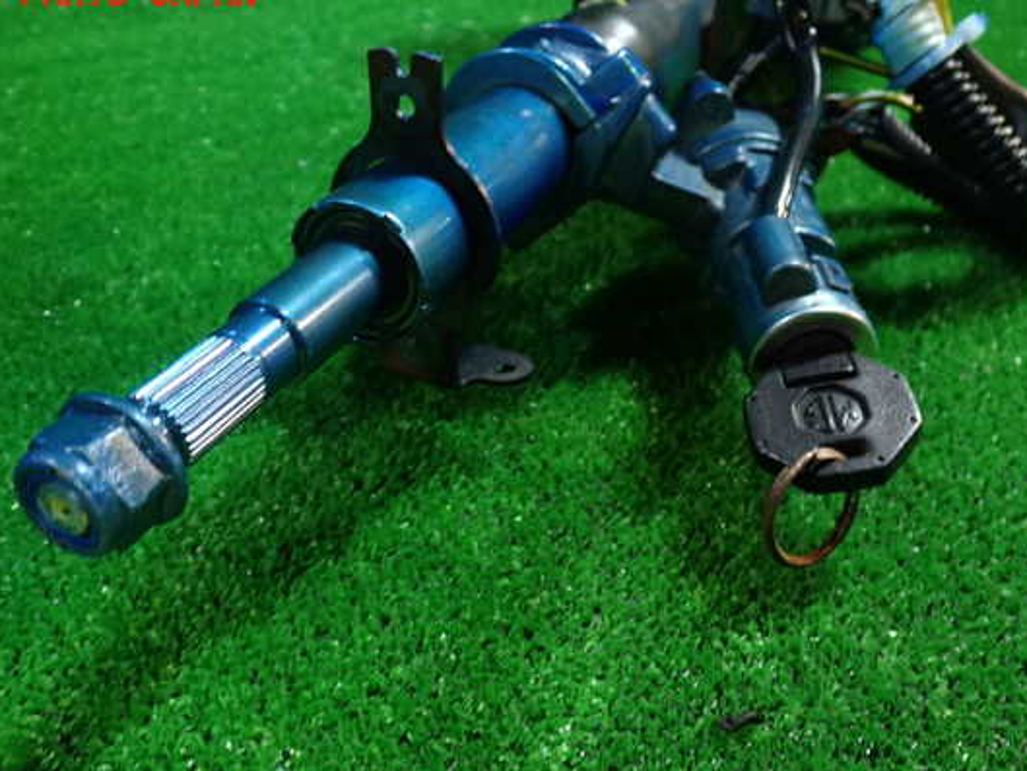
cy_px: 406
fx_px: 1009
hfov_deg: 53.9
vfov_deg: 41.8
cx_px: 485
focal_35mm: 34
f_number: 2.3
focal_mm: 5.4
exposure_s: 1/30
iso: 320
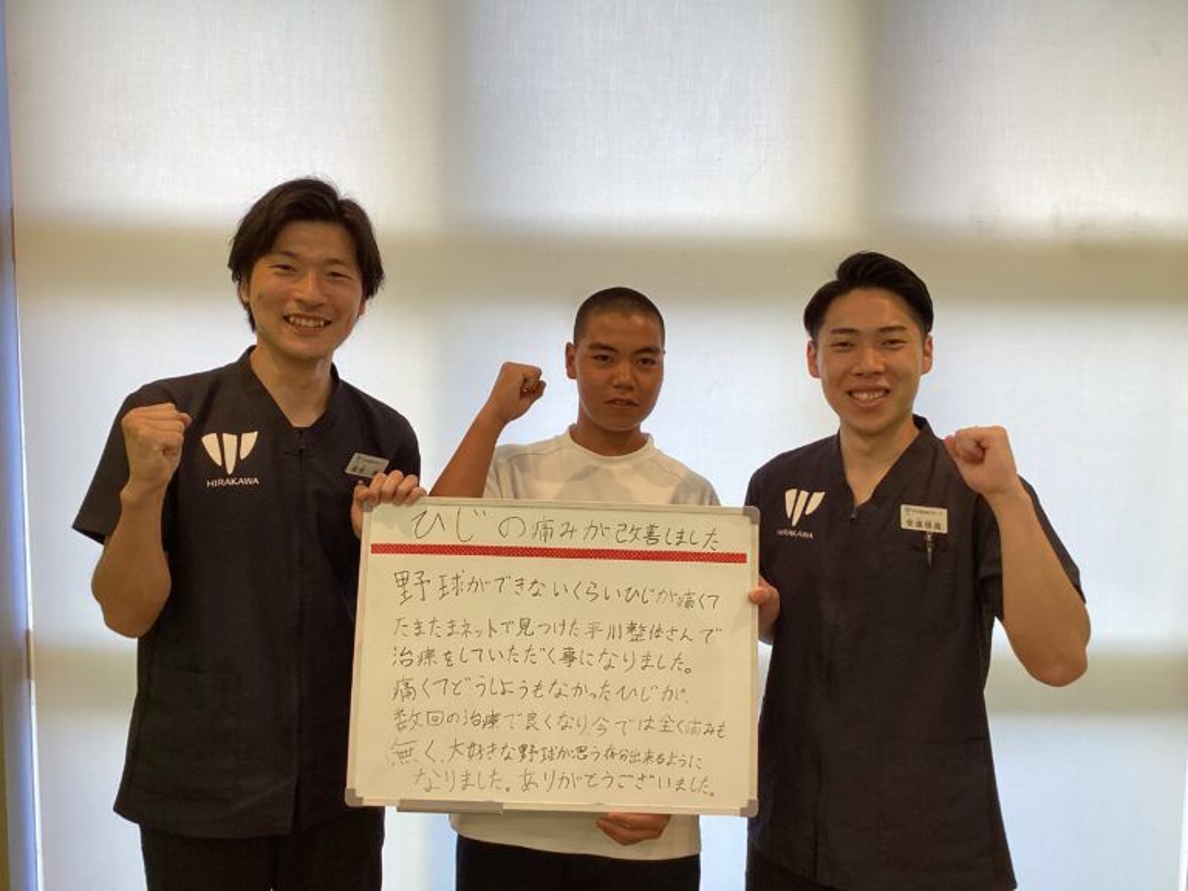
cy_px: 446
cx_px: 594
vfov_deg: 45.4
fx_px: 1064
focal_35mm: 31
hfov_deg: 58.4
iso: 80
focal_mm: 3.3
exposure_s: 1/60
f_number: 2.4
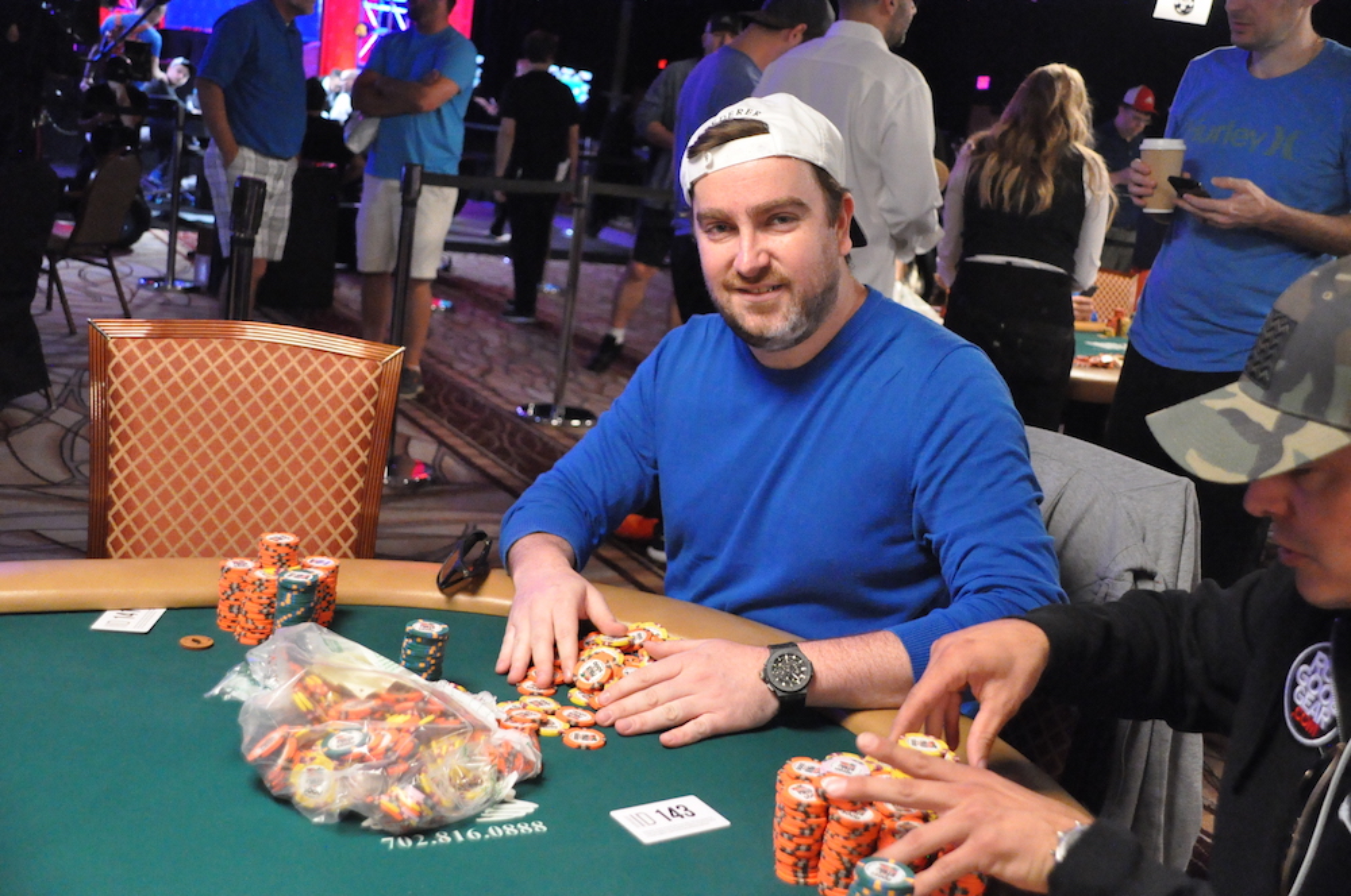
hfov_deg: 49.6
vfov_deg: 34.1
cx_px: 676
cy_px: 448
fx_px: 1462
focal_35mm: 39
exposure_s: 1/50
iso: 5000
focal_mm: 26
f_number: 4
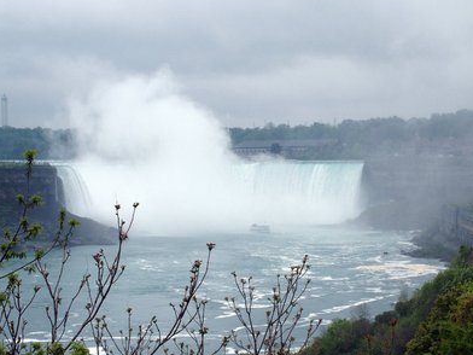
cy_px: 208
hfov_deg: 21.1
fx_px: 1271
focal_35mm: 93
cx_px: 264
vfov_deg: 15.9
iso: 100
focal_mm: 16.1
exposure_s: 1/800
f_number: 5
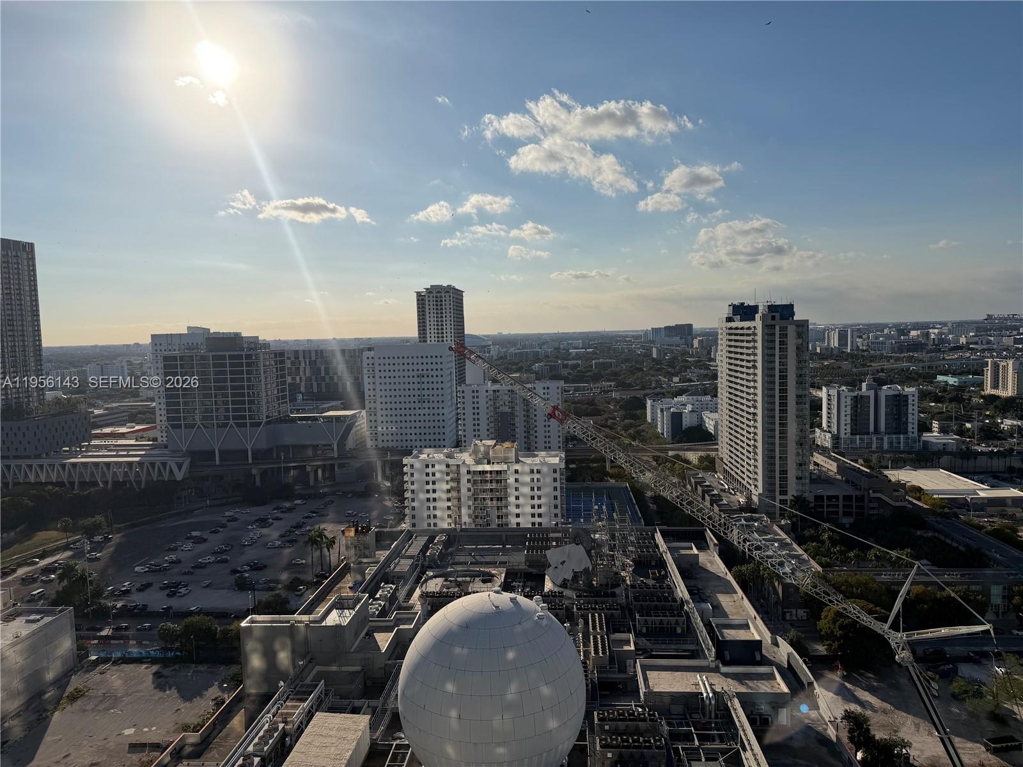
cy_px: 384
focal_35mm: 24
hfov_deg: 71.6
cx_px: 512
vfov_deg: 56.8
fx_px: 709
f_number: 1.78
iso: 80
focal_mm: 6.76
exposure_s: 1/17544
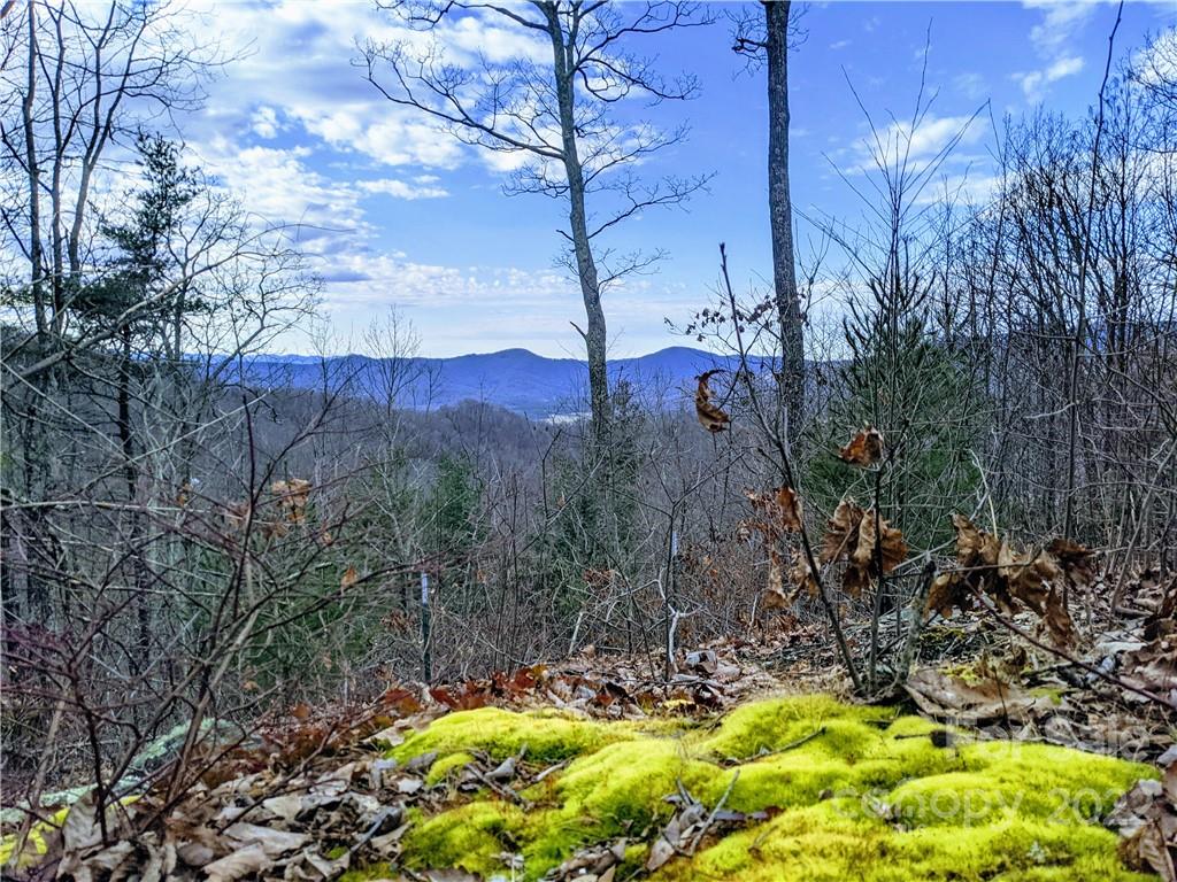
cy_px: 441
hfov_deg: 65.3
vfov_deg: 51.4
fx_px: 918
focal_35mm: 27
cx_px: 588
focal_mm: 4.38
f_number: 1.73
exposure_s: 1/2132
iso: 76
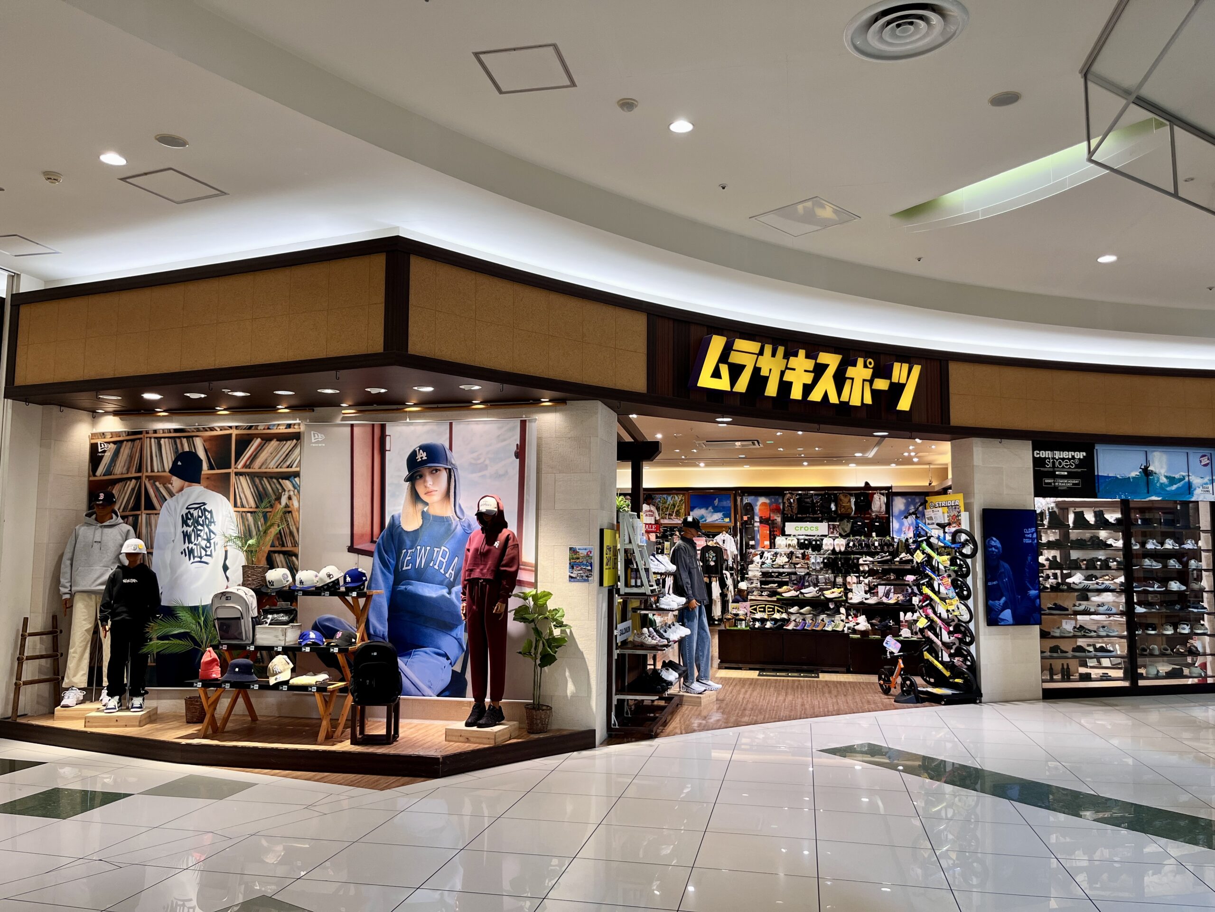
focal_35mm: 26
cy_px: 456
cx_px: 608
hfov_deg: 67.3
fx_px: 913
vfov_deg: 53.1
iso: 80
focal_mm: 5.1
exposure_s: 1/120
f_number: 1.6
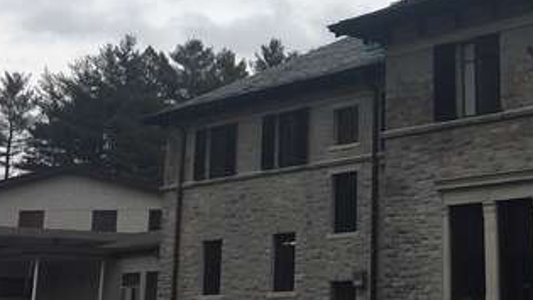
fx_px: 1088
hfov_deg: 26.9
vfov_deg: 15.4
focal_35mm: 77
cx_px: 442
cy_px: -10
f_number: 2.2
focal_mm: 4.15
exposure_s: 1/359
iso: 25
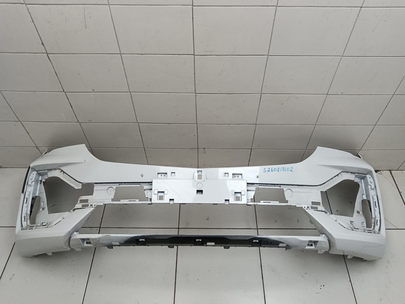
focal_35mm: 27
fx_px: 316
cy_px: 152
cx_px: 202
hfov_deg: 65.3
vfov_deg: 51.4
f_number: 1.9
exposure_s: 1/100
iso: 175
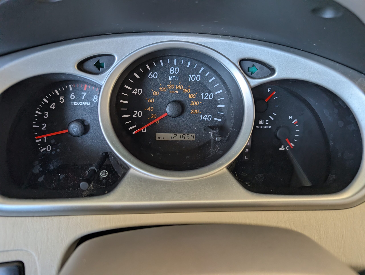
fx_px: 253
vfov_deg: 56.9
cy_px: 138
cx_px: 182
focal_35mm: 24
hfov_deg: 71.5
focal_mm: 6.9
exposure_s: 1/113
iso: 143
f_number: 1.68
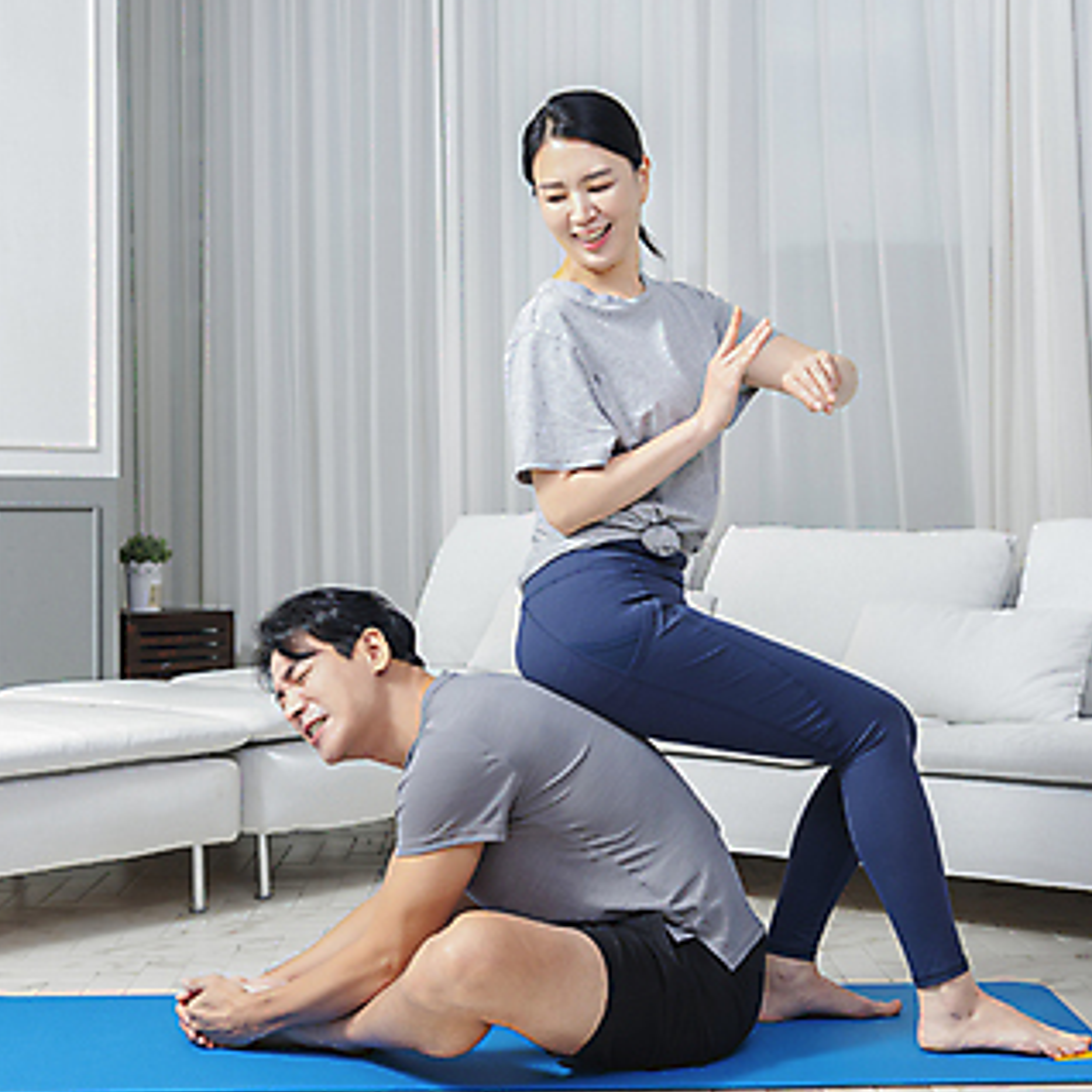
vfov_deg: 28.2
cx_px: 536
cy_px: 522
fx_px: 2177
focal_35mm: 61
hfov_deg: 28.2
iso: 100
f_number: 5.6
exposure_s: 1/125
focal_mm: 38
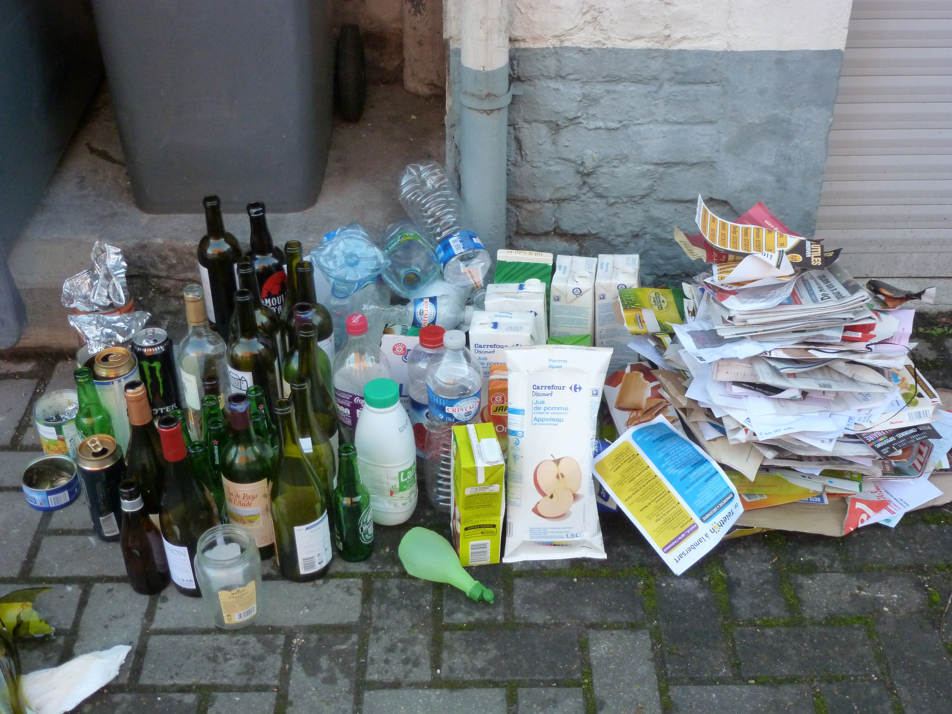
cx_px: 476
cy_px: 357
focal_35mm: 45
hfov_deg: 42.1
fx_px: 1238
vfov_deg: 32.2
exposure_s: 1/60
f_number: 4
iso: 400
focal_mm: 8
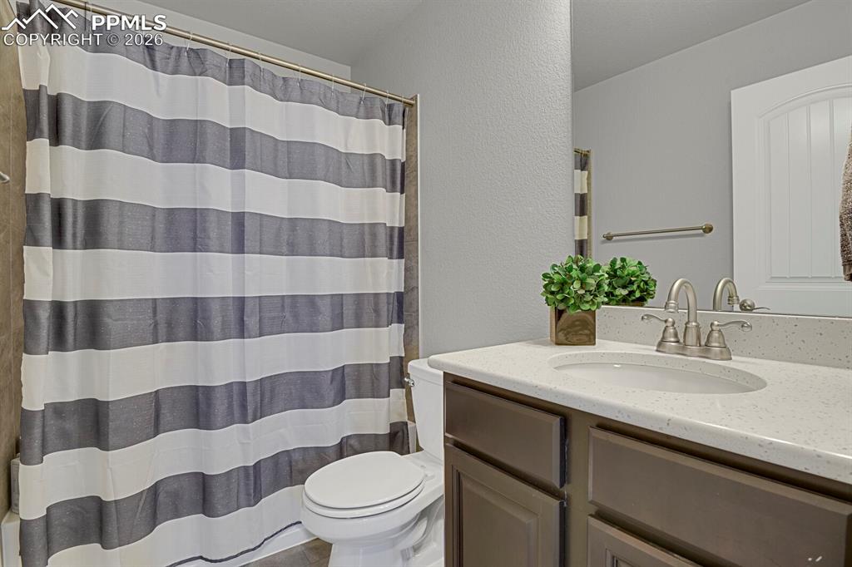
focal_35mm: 17
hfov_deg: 93.3
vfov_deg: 70.4
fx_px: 402
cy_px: 284
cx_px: 426
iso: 250
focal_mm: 17
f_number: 8
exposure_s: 3
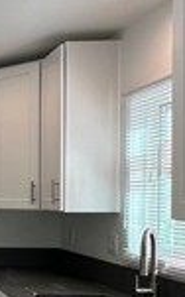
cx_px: -169
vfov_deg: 32.2
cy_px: 205
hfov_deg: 16.4
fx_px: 510
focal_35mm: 63
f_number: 2.2
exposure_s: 1/120
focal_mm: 2.22
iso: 50
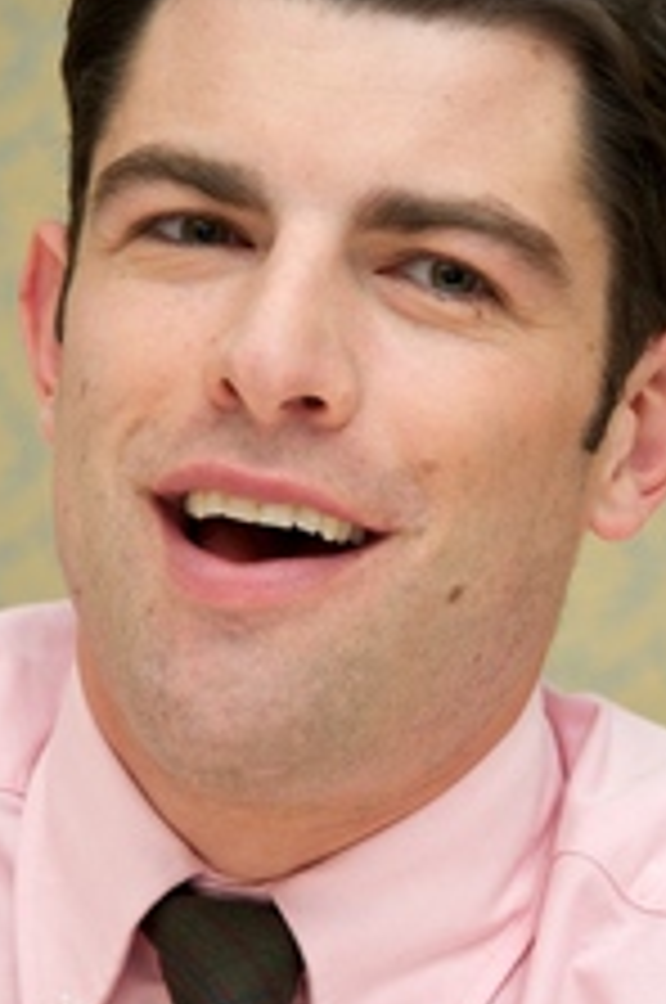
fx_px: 10494
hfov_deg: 3.6
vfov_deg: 5.5
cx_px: 436
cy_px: 594
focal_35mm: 377
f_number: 5.6
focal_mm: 210
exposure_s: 1/60
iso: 640
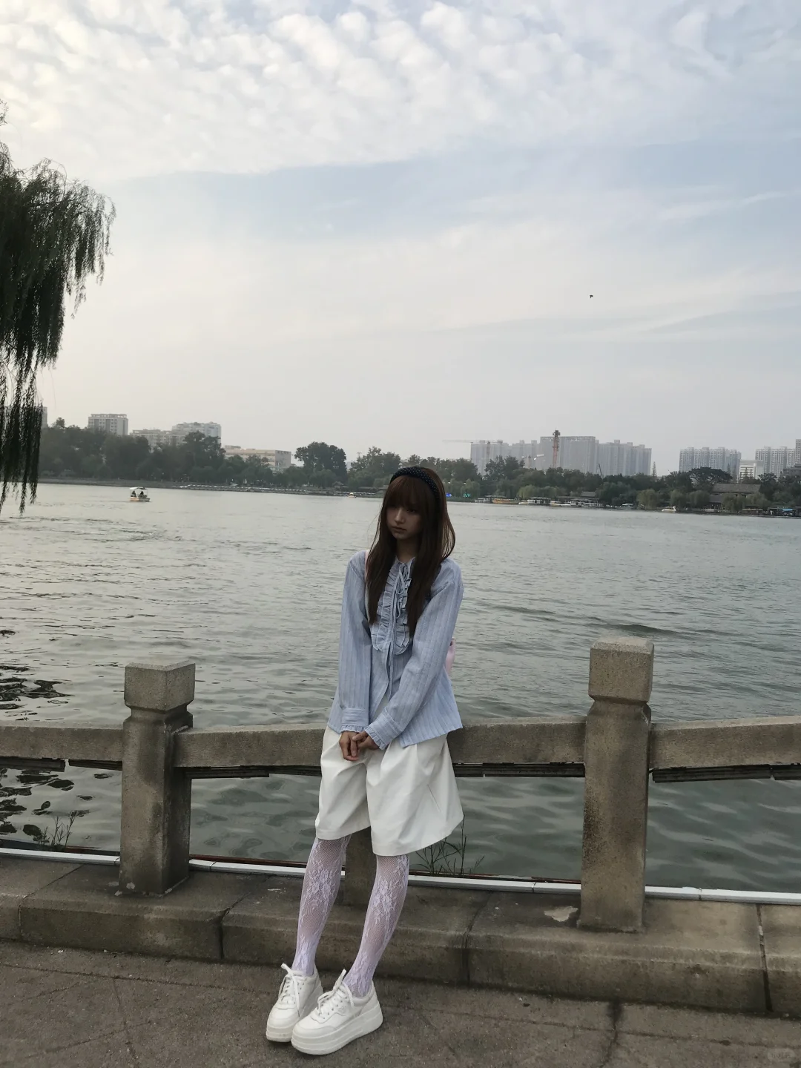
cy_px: 534
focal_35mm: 28
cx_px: 400
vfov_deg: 63.4
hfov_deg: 49.7
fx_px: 864
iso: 20
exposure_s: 1/1018
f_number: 1.8
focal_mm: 3.99
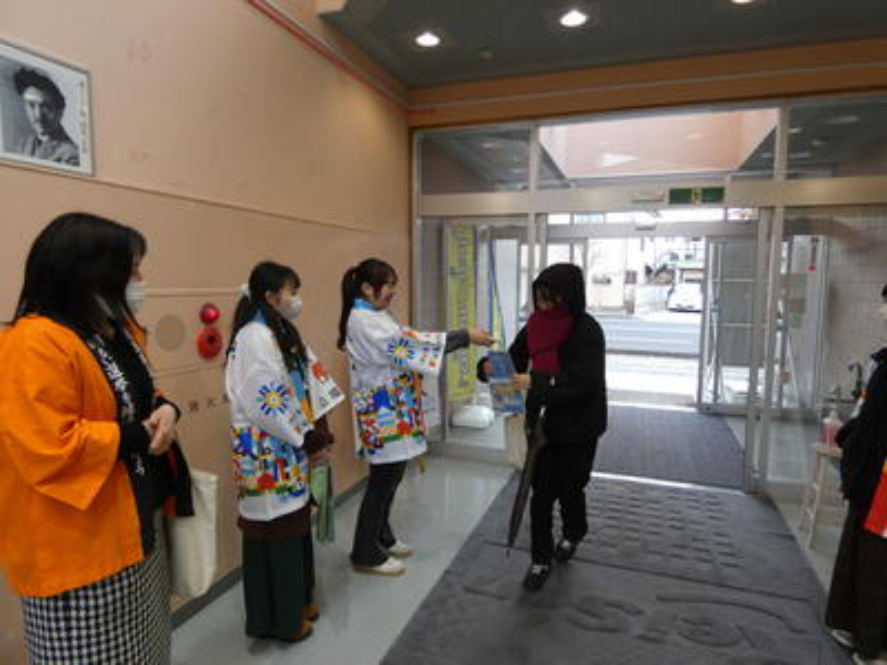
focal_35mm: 20
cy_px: 332
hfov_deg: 81.7
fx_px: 512
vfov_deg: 66.0
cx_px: 444
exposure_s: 1/125
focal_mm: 3.6
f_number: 2.8
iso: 320
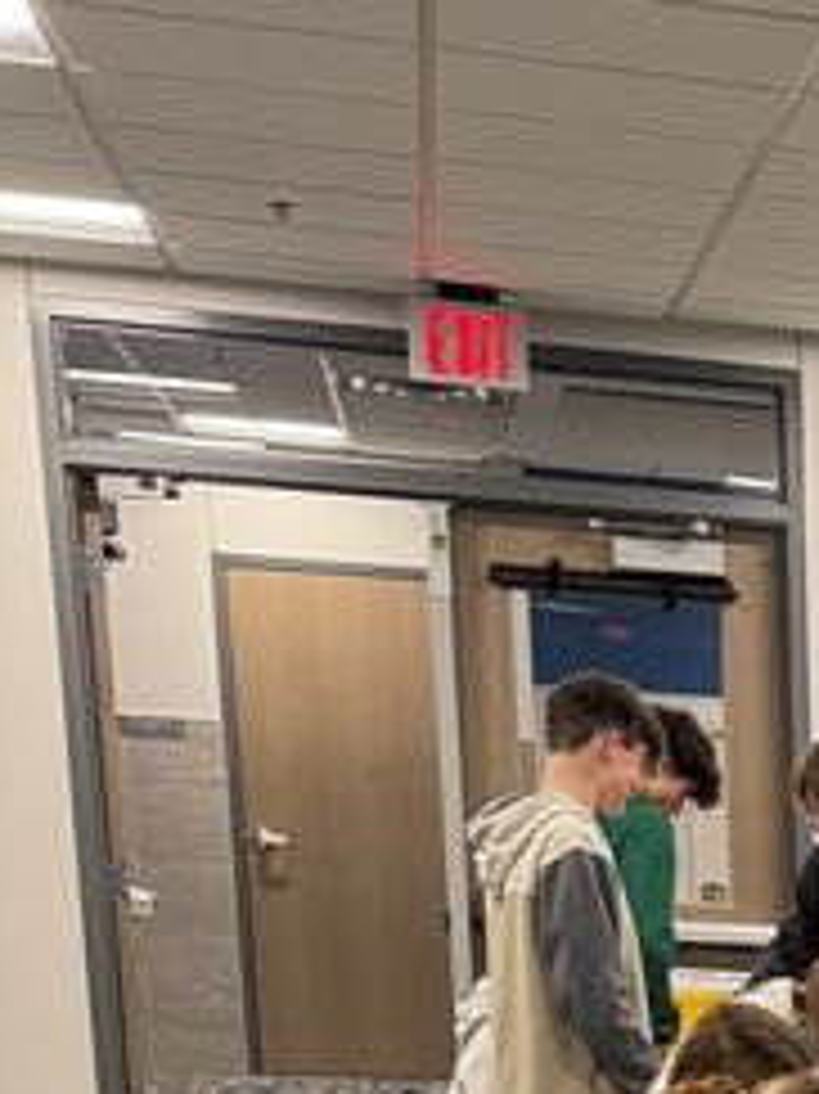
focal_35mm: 101
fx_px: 3189
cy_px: 1801
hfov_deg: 12.6
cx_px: 1706
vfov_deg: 17.0
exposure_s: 1/75
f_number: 1.78
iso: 200
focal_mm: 6.76
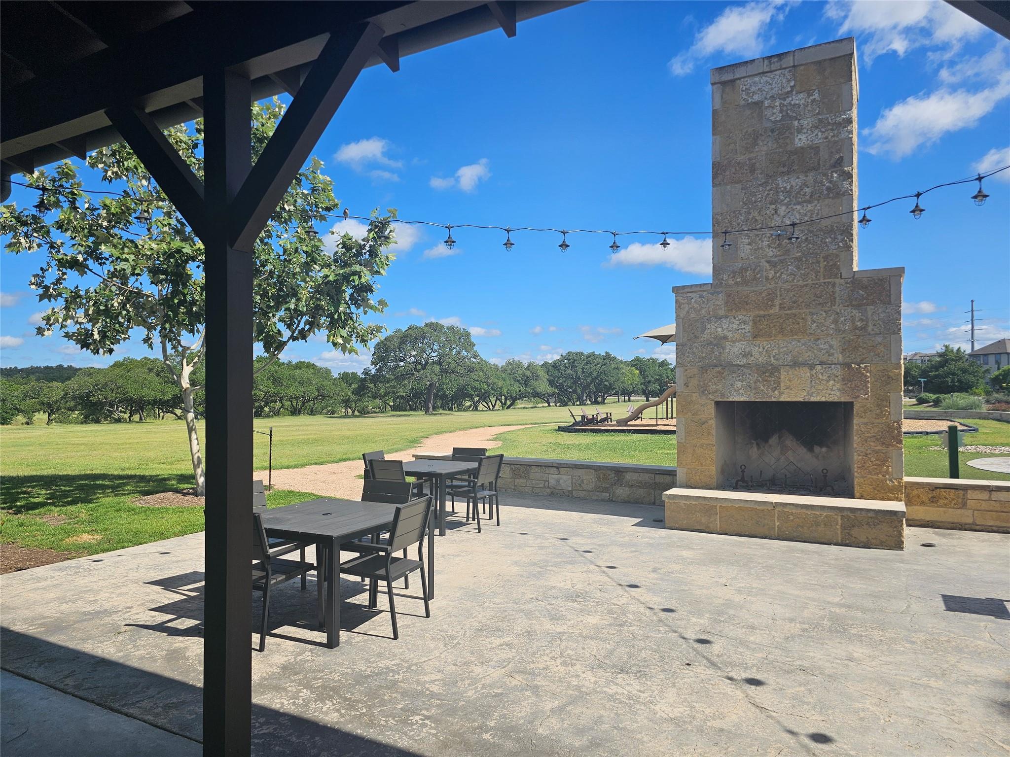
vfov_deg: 58.9
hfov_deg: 73.9
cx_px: 505
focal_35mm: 23
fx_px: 671
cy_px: 378
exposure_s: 1/929
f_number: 1.7
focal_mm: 6.3
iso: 10
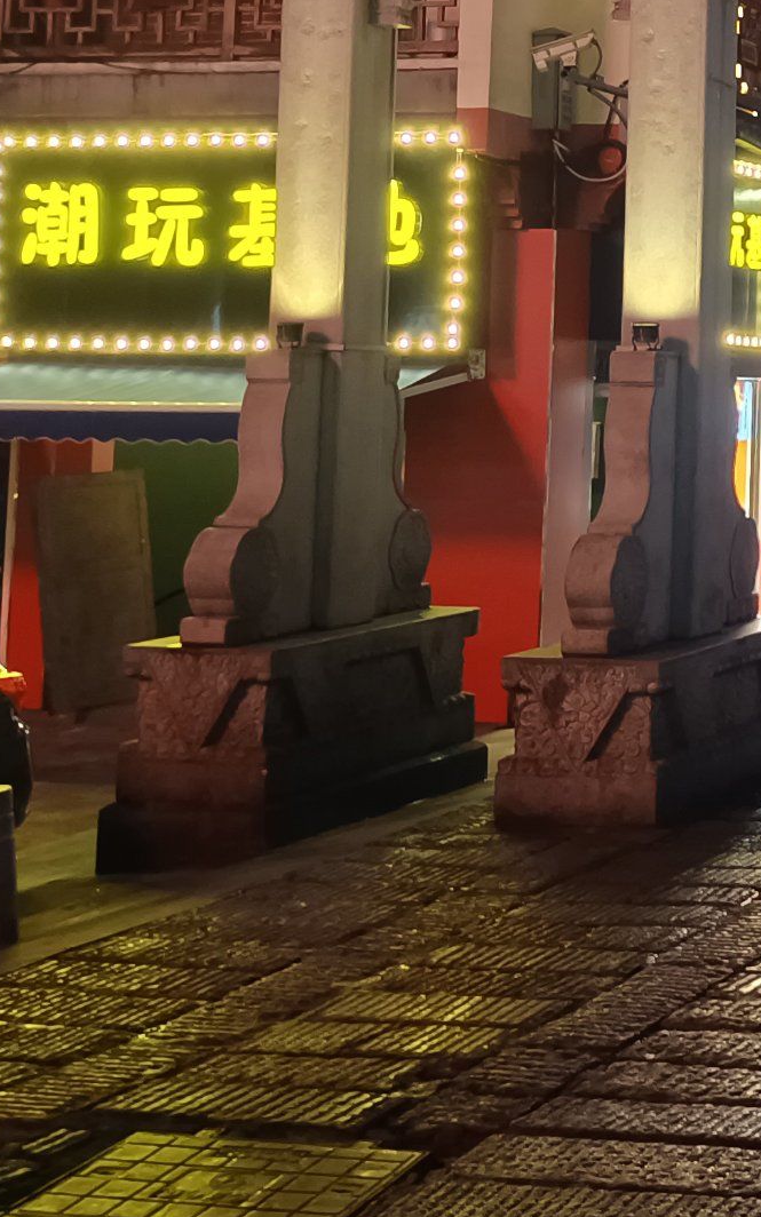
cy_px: 194
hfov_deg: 17.2
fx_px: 2256
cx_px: 1151
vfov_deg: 29.3
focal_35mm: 68
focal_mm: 4.71
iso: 390
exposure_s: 1/50
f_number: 1.79
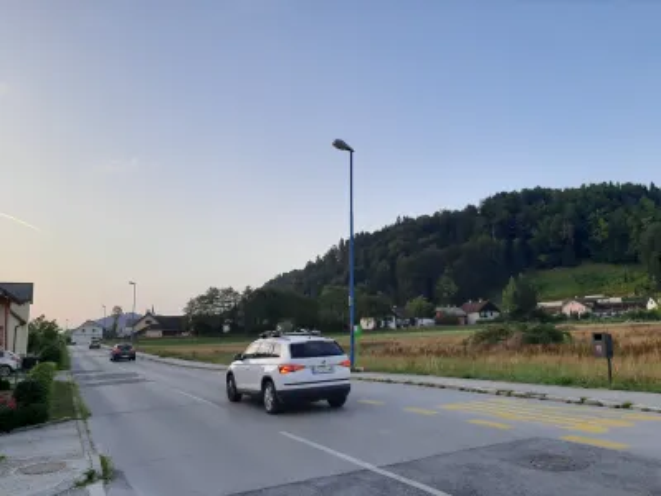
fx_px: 516
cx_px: 330
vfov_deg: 51.4
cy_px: 248
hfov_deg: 65.3
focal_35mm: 27
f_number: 1.7
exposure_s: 1/266
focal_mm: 3.93
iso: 40
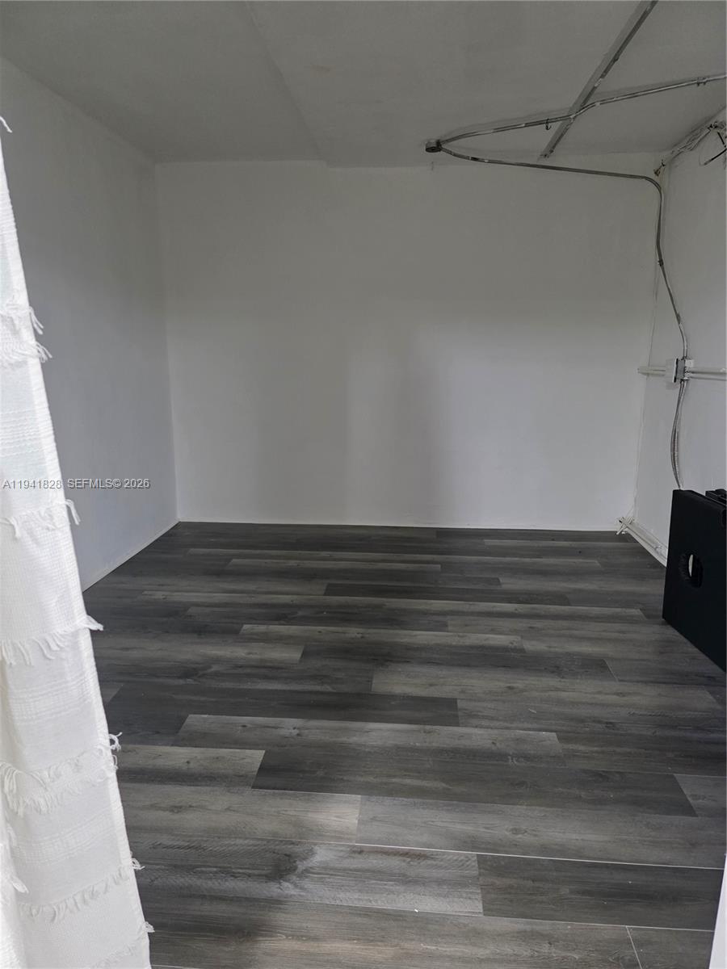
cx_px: 364
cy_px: 484
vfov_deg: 73.9
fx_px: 644
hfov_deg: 58.9
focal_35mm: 23
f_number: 1.7
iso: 800
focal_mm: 6.3
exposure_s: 1/120
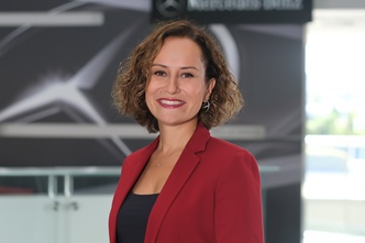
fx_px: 1155
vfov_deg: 12.0
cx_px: 172
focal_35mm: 114
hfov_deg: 18.0
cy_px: 139
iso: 250
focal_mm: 56
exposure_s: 1/125
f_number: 2.5
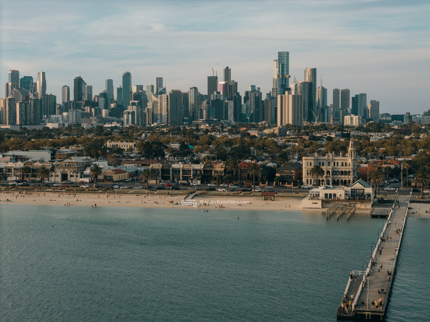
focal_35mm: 70
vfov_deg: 21.0
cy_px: 161
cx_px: 215
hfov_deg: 27.8
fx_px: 870
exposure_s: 1/15
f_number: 2.8
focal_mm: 19.35
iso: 210
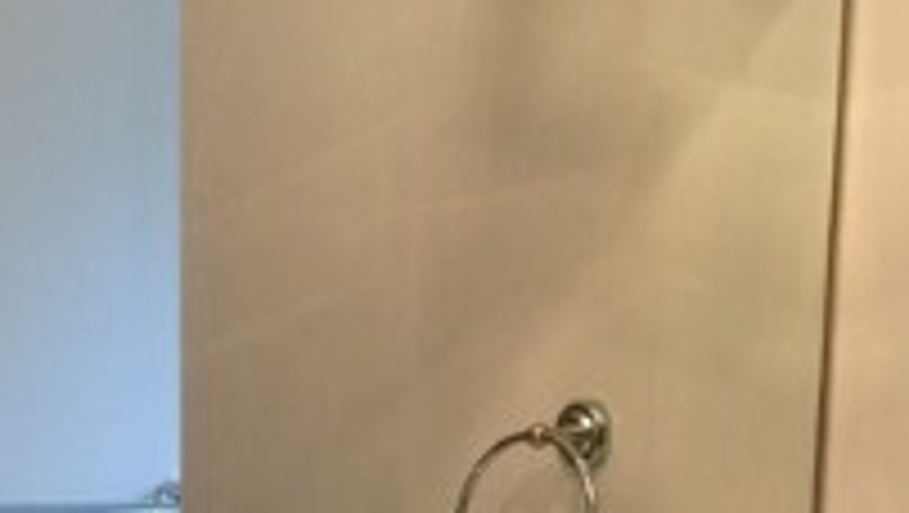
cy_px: 1053
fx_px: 2895
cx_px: 144
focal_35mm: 120
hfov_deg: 17.7
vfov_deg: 9.4
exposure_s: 1/30
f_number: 2.2
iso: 50
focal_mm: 4.15
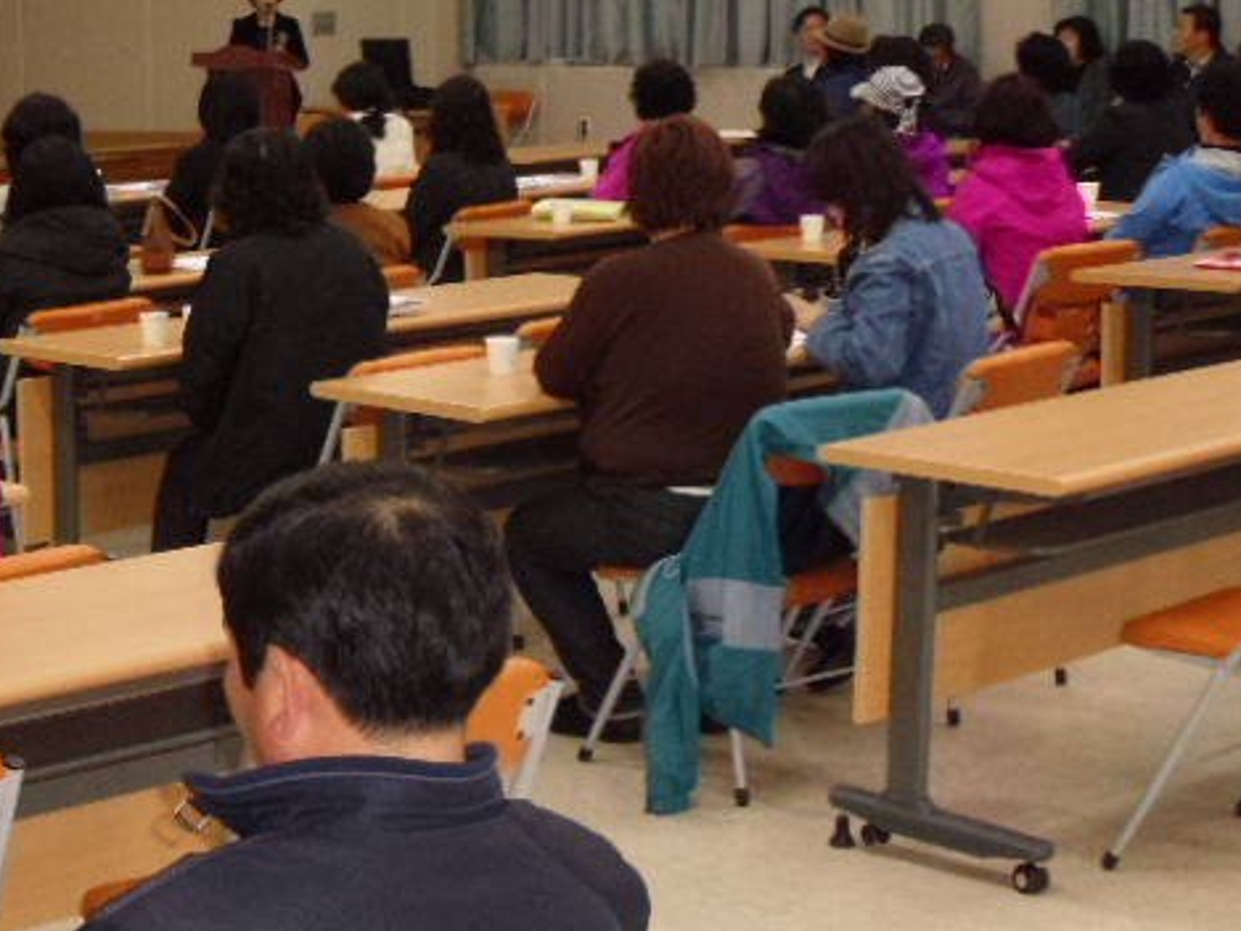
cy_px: 402
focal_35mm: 83
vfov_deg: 17.8
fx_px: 2976
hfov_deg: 22.5
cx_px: -61
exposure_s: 1/45
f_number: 3.5
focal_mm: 6.81
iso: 400
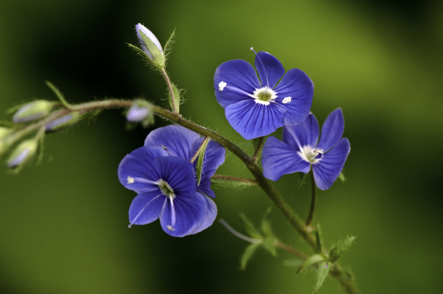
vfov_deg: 8.7
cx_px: 222
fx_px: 1936
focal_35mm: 158
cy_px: 147
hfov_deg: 13.1
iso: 500
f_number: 13
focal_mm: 105
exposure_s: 1/320
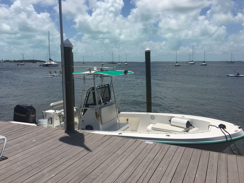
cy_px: 89
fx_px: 218
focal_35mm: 31
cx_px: 130
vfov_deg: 45.4
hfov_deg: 58.3
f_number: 2.2
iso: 32
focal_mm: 4.15
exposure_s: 1/4950
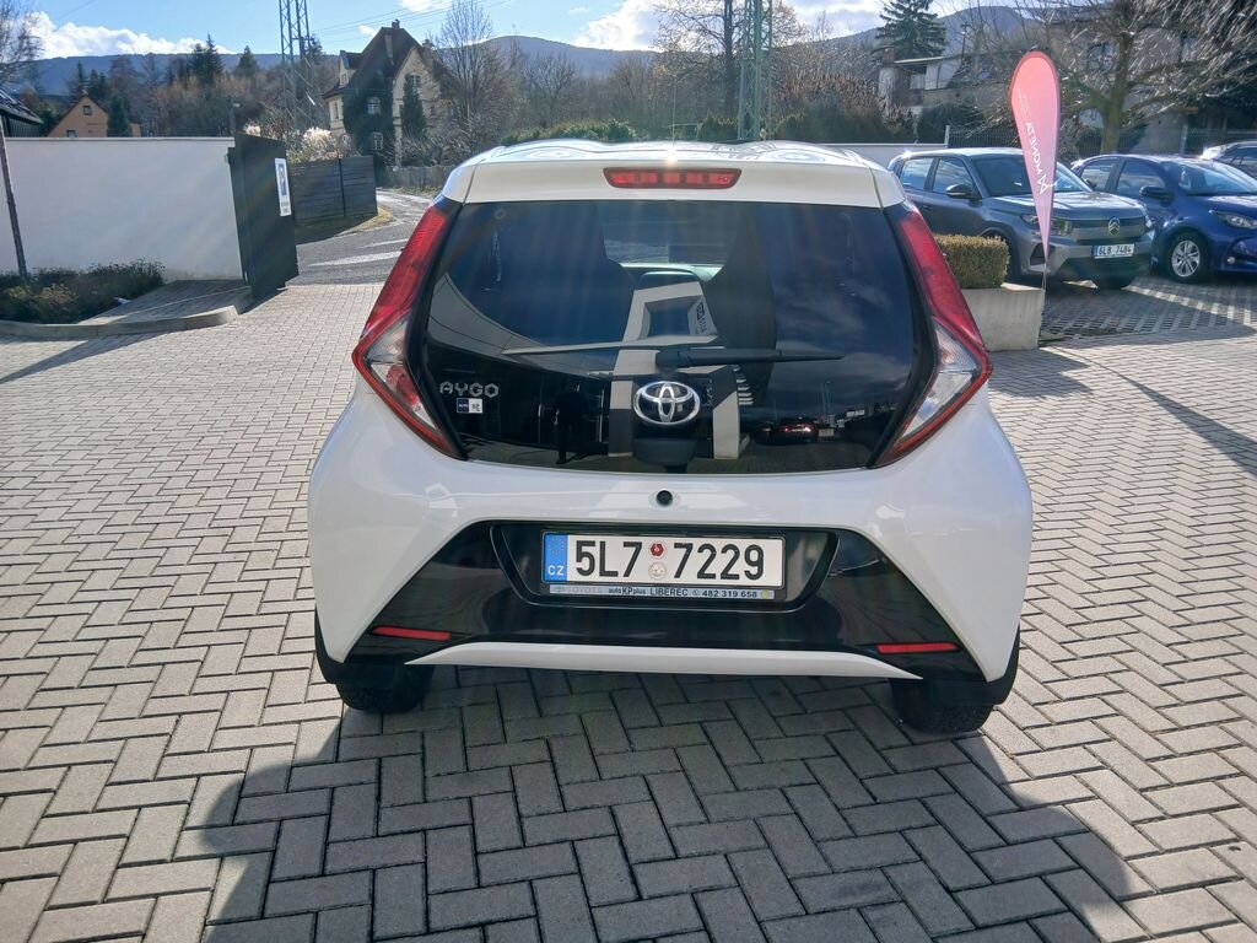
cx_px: 628
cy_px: 472
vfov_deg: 53.1
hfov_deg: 67.3
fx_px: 944
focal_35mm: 26
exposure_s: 1/355
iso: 20
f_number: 1.8
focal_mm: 3.98
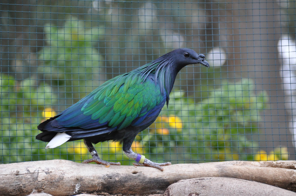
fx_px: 2710
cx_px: 148
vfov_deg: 4.2
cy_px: 98
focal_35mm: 330
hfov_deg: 6.3
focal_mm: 220
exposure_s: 1/640
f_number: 6.3
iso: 1000
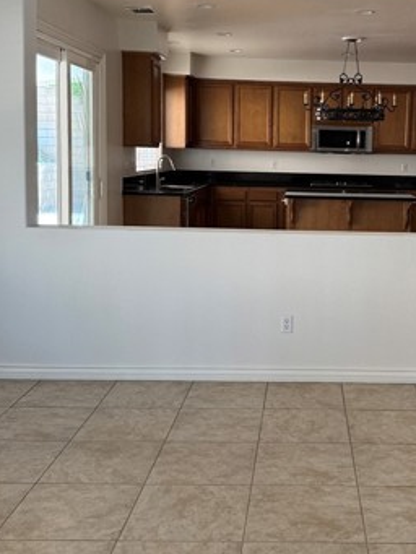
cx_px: 328
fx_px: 721
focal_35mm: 45
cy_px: 216
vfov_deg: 41.8
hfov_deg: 31.4
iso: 200
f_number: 1.78
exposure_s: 1/94
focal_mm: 6.76
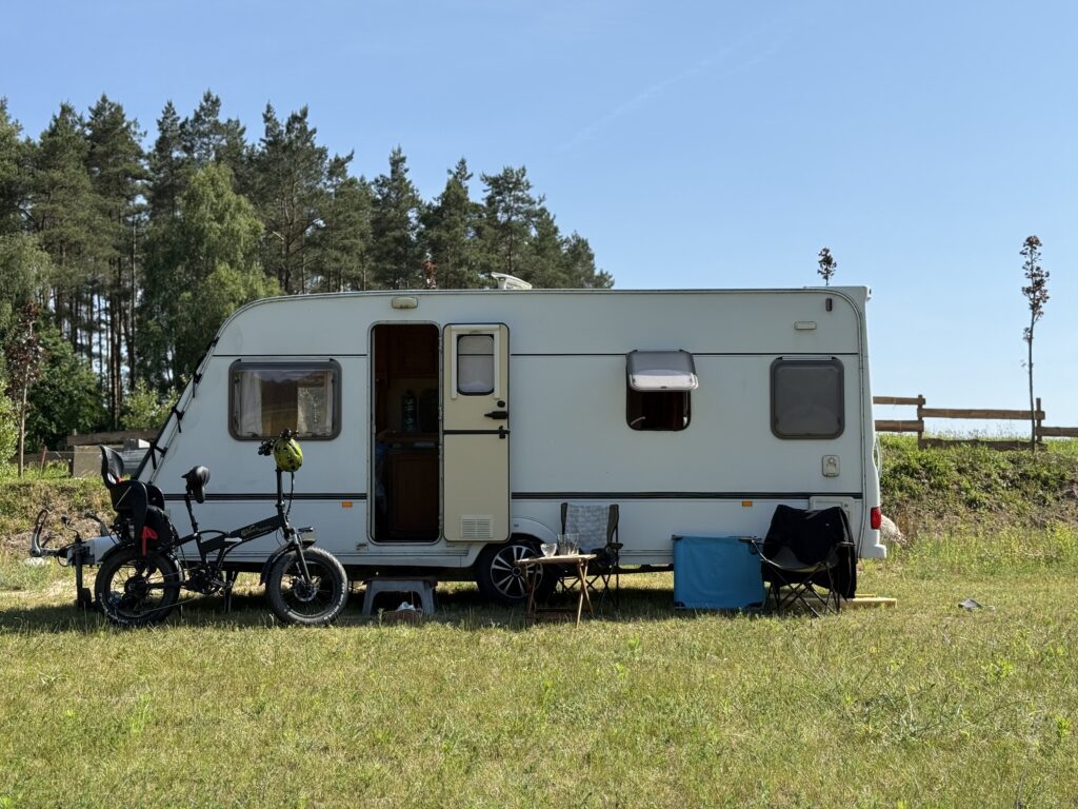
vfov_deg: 30.3
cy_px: 404
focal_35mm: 48
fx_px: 1495
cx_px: 539
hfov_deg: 39.7
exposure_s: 1/3704
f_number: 1.78
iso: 64
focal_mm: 6.76
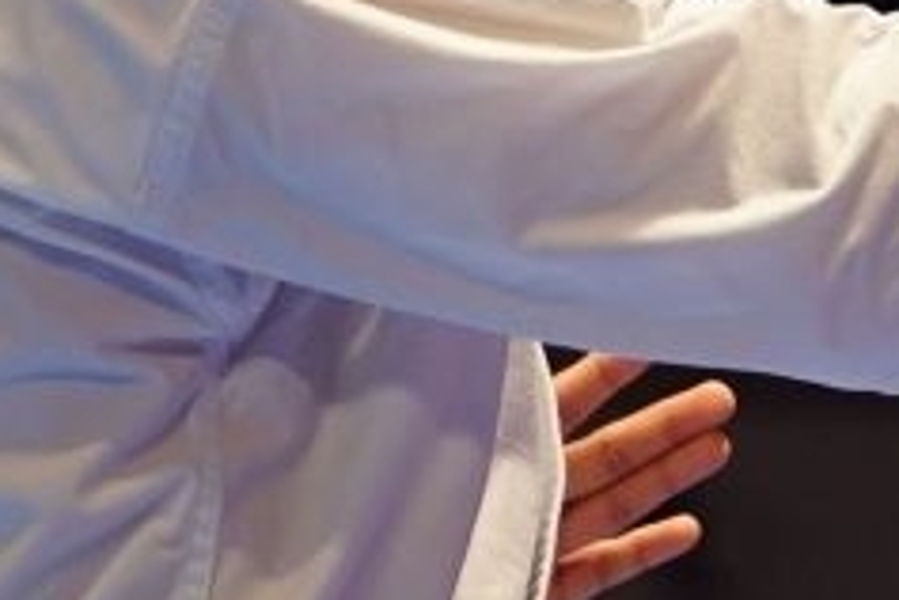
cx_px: 1271
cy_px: 1101
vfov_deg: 1.1
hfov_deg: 1.7
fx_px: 30564
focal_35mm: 1224
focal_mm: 161
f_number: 2.8
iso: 800
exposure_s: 1/500
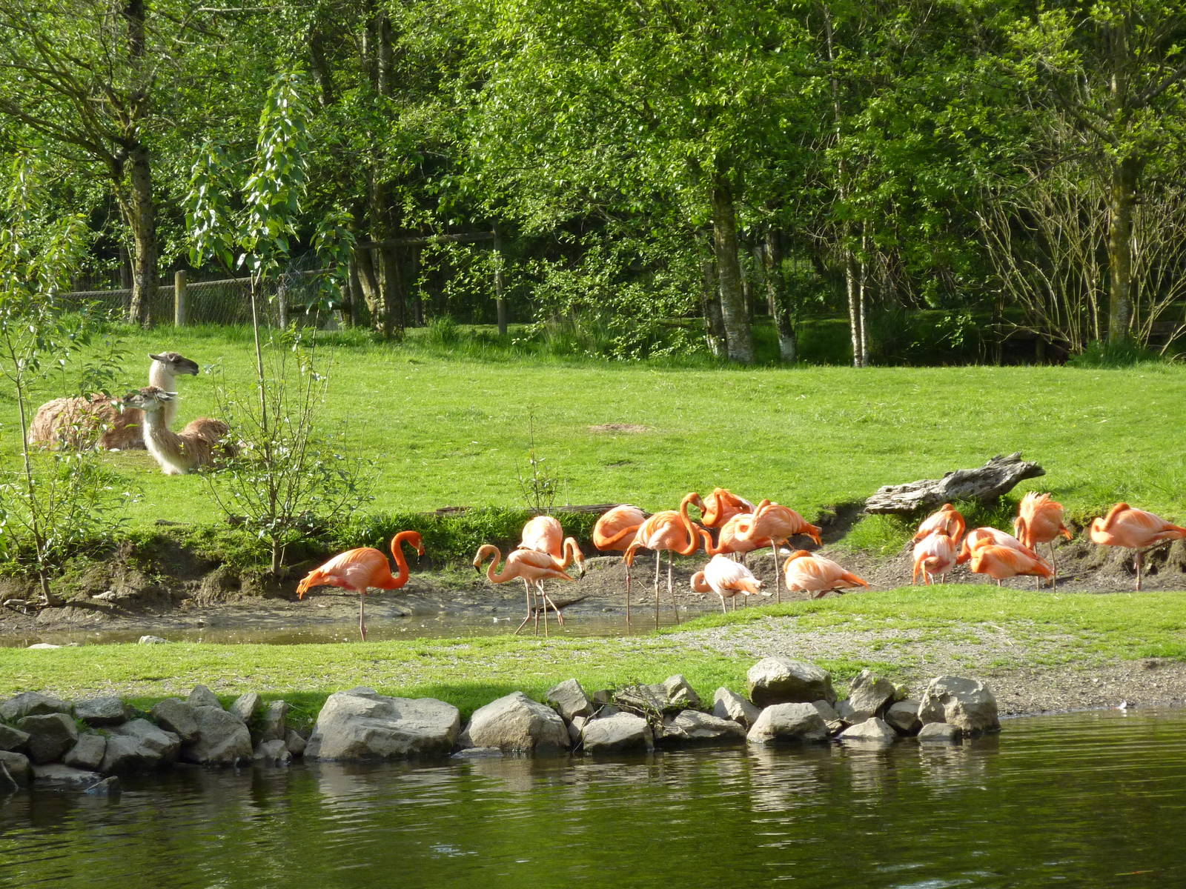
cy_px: 444
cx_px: 593
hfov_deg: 14.4
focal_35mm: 137
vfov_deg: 10.8
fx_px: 4694
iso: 200
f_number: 4.5
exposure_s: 1/500
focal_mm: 22.5
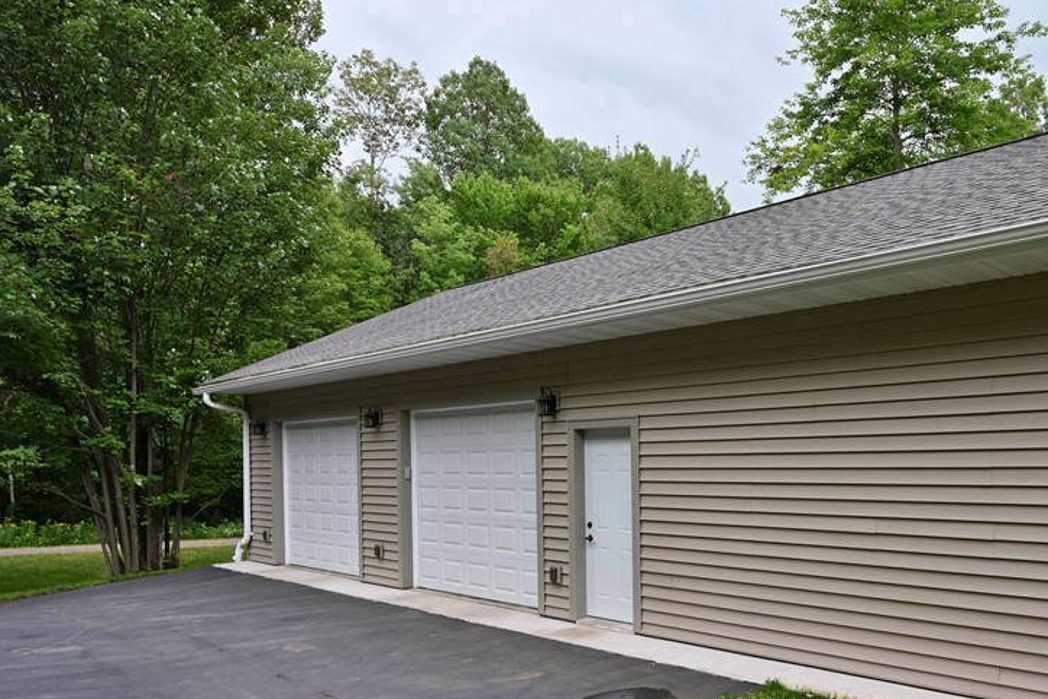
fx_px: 786
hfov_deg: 64.5
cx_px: 748
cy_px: 469
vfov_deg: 47.1
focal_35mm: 27
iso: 250
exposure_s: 1/200
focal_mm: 18
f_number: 5.6
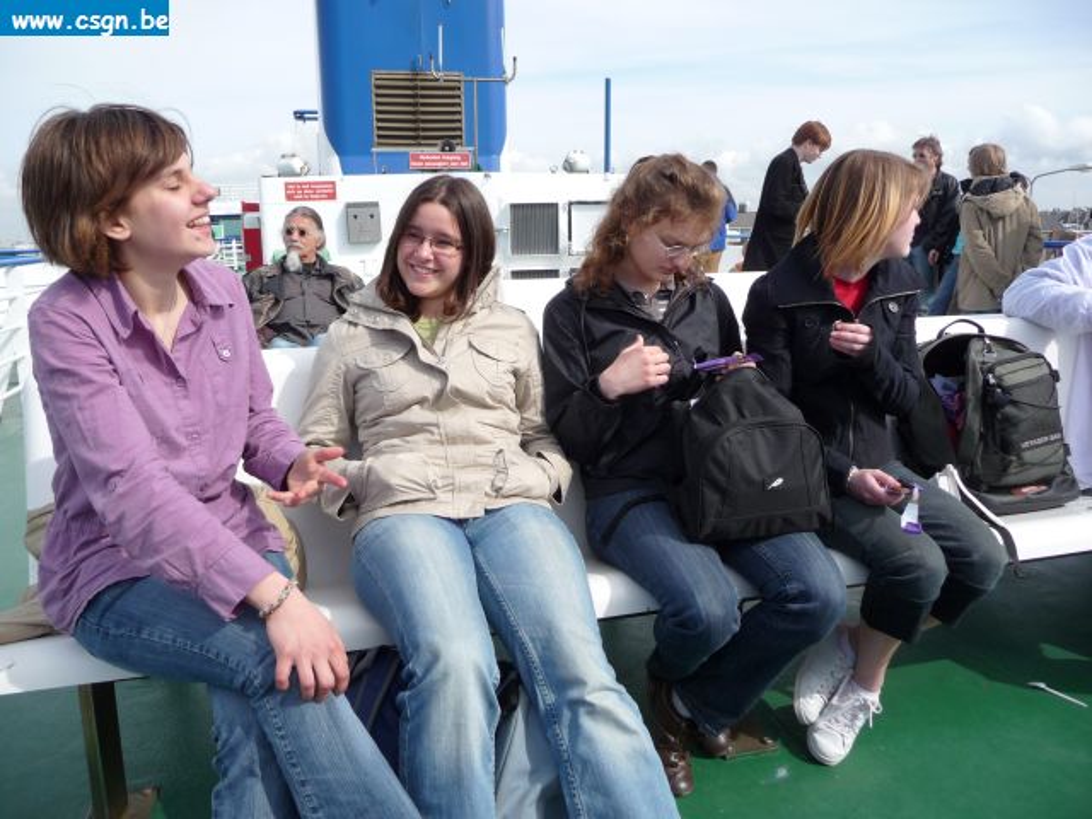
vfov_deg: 49.7
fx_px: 883
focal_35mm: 28
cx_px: 546
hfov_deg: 63.4
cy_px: 410
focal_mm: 4.7
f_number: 3.3
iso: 100
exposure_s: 1/800
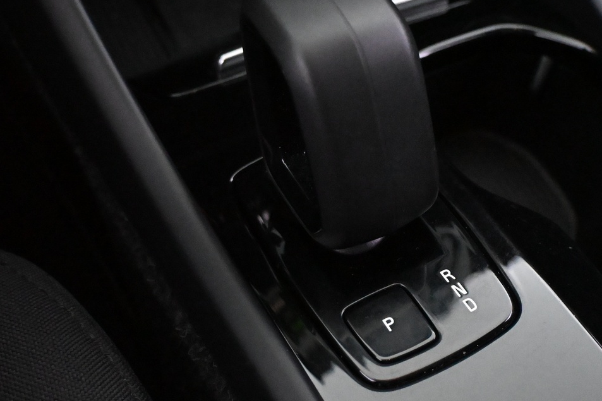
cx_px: 356
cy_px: 129
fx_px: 853
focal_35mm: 51
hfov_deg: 38.8
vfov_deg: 26.3
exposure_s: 1/60
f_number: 3.8
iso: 10000
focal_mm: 20
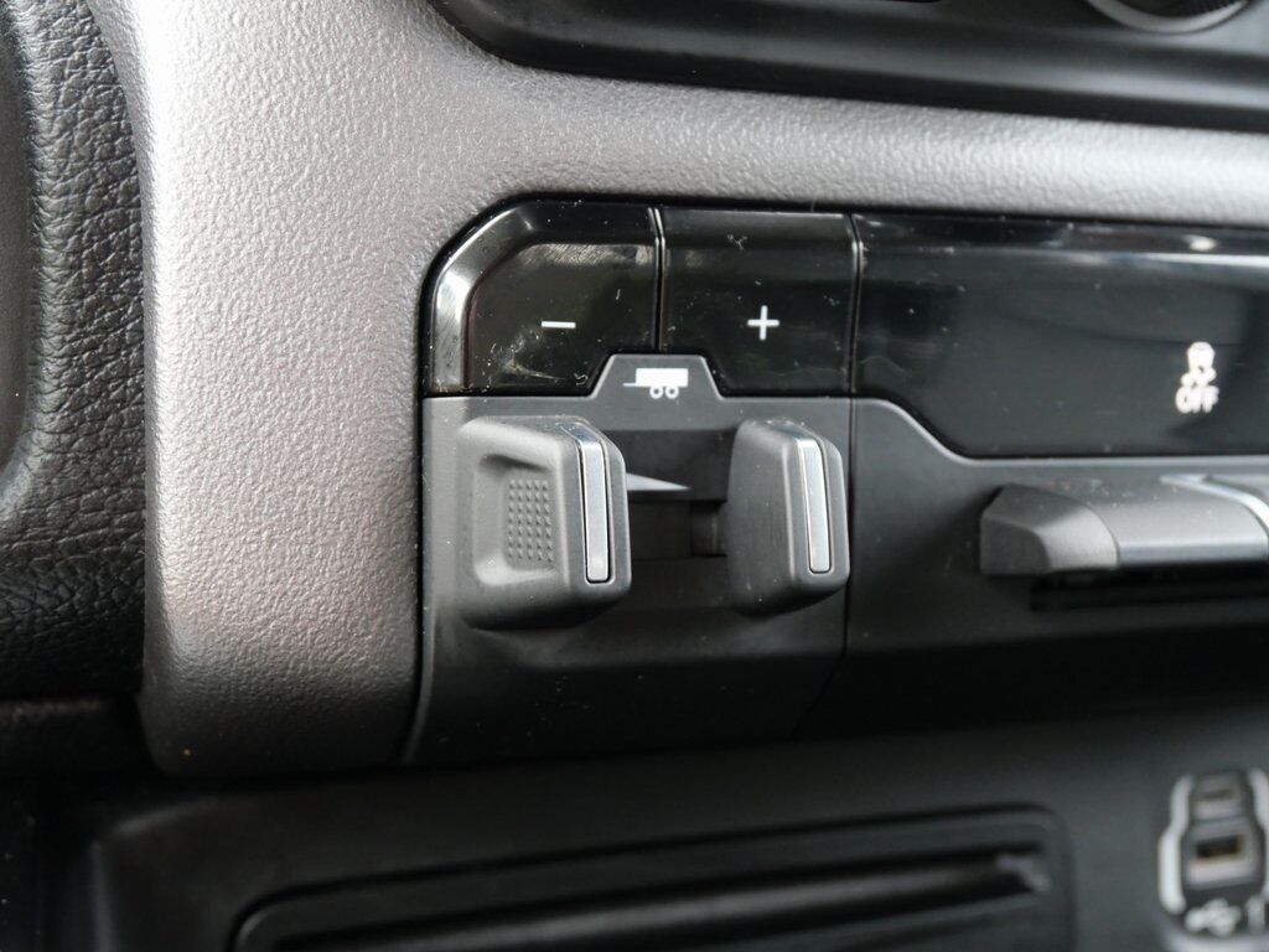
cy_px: 476
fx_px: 1466
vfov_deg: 36.0
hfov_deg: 46.8
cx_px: 634
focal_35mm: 40
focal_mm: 20
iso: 2000
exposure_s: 1/60
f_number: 4.6
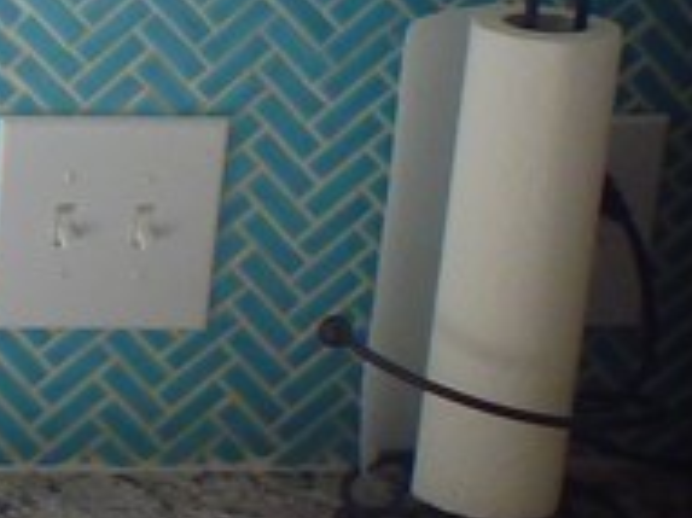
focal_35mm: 150
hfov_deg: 11.0
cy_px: 76
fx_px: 2997
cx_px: -1011
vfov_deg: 9.8
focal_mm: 5
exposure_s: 1/40
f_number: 3.9
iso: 200
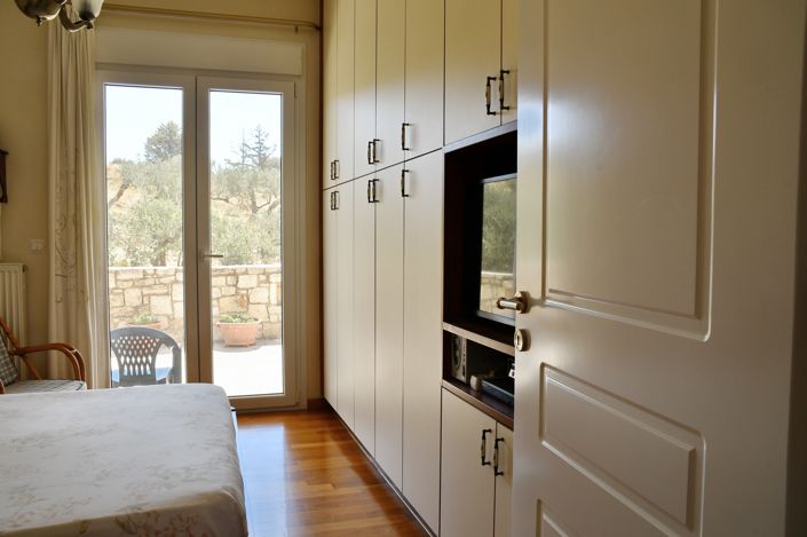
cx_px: 404
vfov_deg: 47.9
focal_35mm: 27
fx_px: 605
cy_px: 268
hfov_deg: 67.4
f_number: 13
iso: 100
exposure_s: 1/25
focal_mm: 18
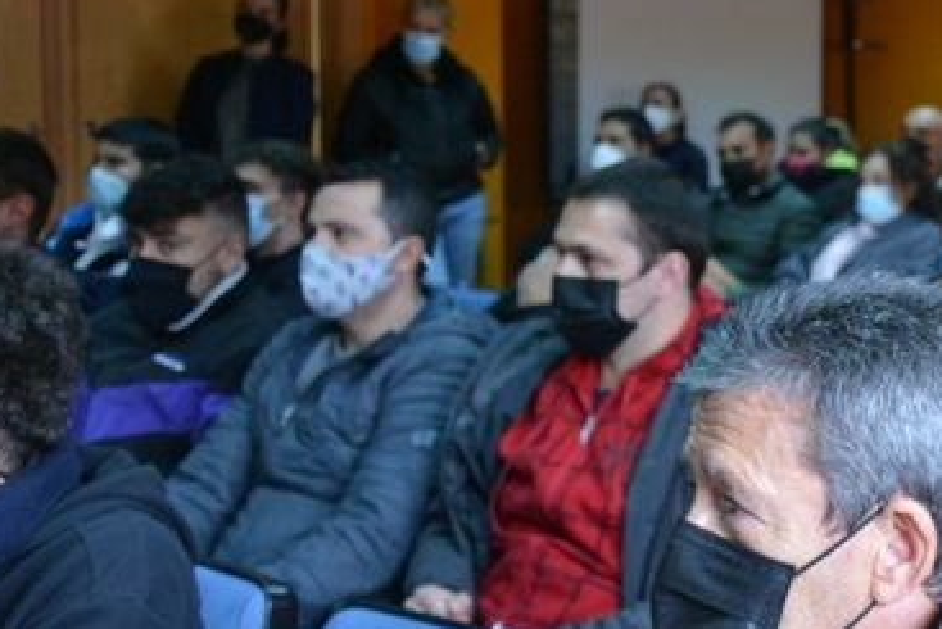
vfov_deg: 18.8
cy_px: 171
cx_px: 1011
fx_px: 1885
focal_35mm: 72
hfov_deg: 26.1
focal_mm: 22
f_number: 3.8
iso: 720
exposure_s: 1/90
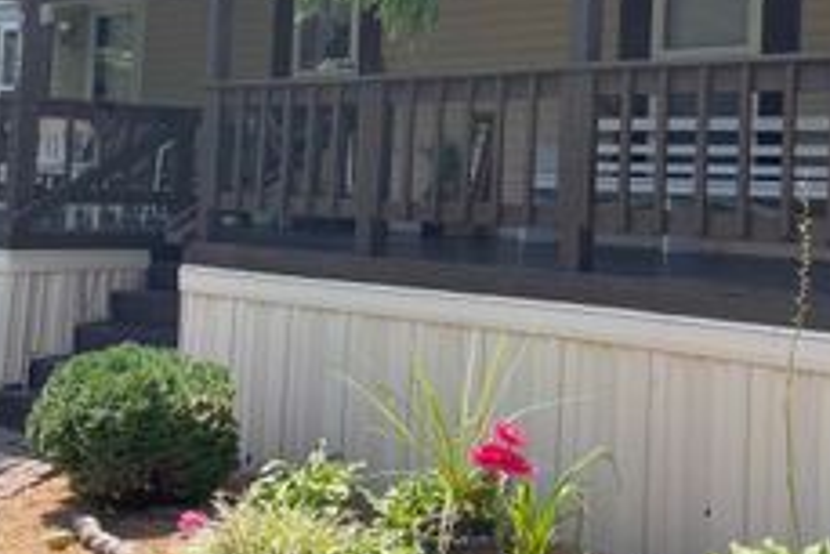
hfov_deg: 33.7
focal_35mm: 59
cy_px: 132
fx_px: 1361
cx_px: 533
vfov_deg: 22.8
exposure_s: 1/1366
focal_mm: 4.2
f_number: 1.6
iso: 32
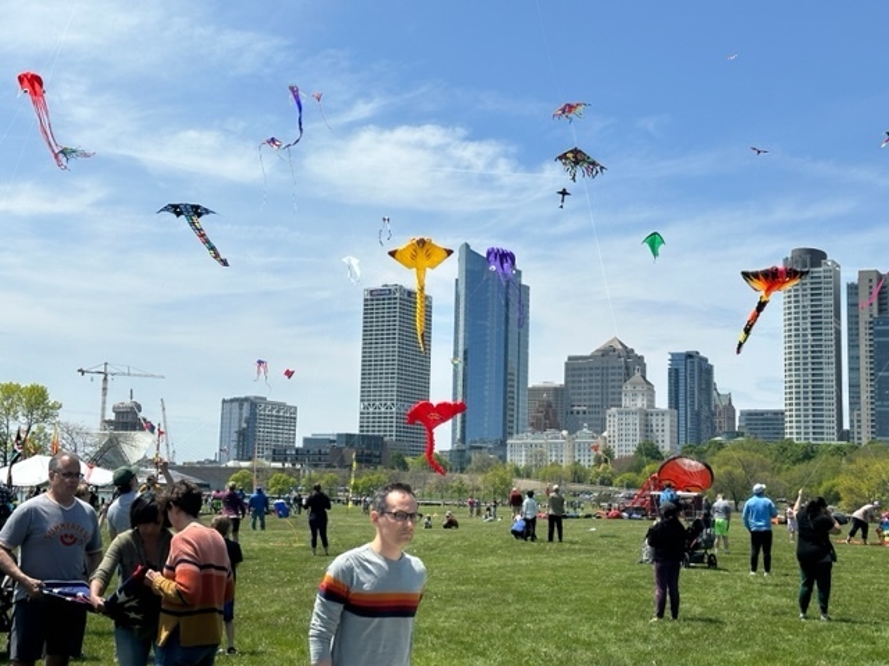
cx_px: 444
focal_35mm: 48
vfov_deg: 30.3
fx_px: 1233
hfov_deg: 39.7
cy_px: 333
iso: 64
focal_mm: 6.86
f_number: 1.78
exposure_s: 1/7092
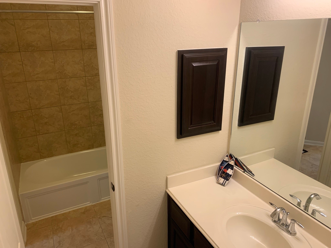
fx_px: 249
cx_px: 166
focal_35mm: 26
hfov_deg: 67.3
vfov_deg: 53.1
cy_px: 124
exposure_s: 1/60
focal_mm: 4.25
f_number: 1.8
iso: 80
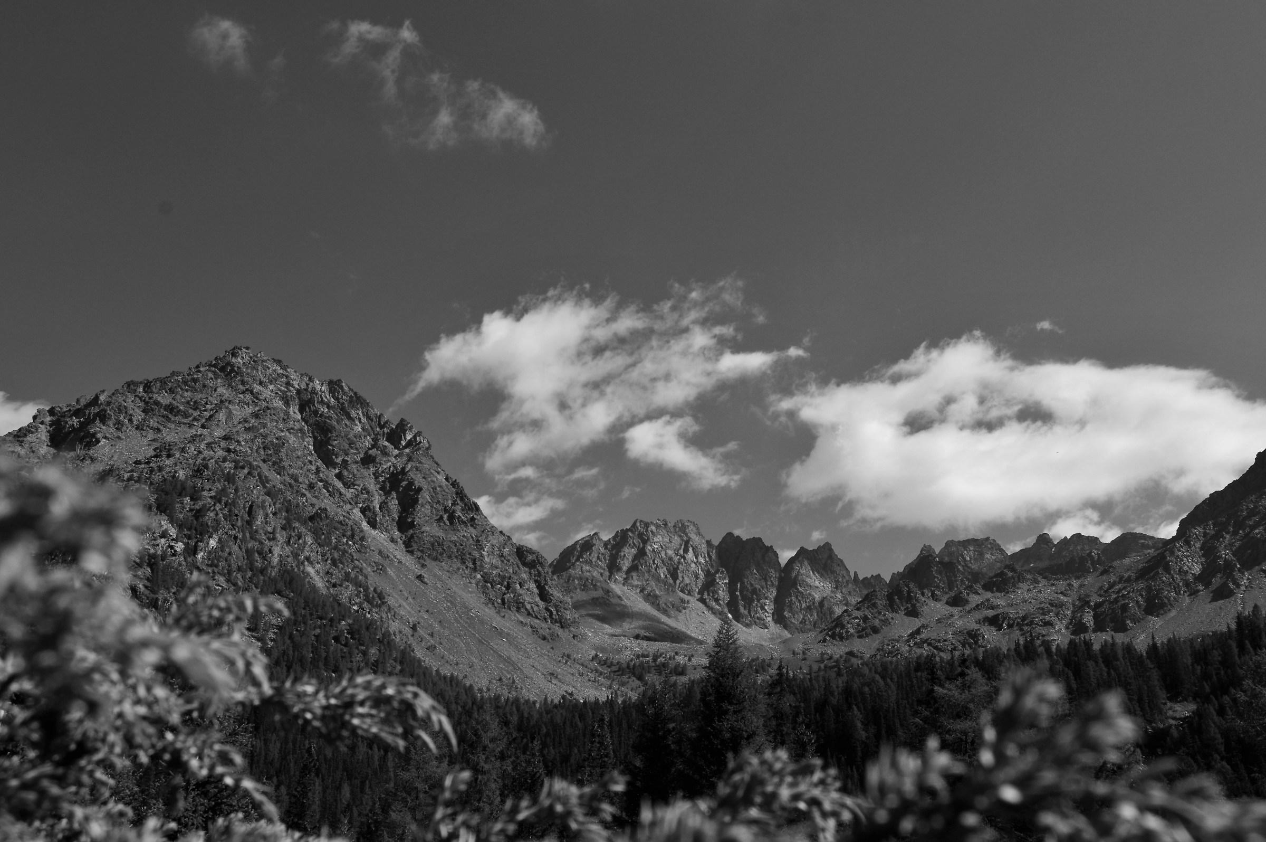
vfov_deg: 38.3
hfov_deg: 55.2
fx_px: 1212
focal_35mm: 34
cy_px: 421
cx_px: 633
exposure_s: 1/500
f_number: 11
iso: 360
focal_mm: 23
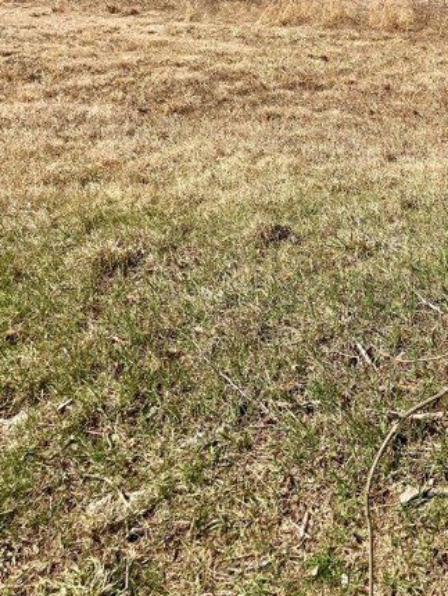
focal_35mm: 50
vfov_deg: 36.4
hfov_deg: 28.3
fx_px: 862
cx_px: 376
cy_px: 87
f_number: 1.8
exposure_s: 1/2558
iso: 32
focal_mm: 3.99
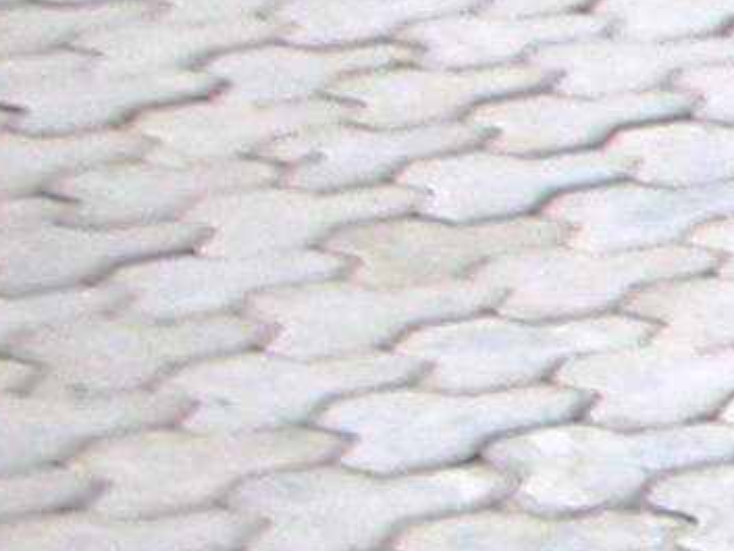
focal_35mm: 279
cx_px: 2637
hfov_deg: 6.2
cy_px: 258
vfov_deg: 5.3
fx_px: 5918
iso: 50
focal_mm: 5.8
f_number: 8.5
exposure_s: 1/134
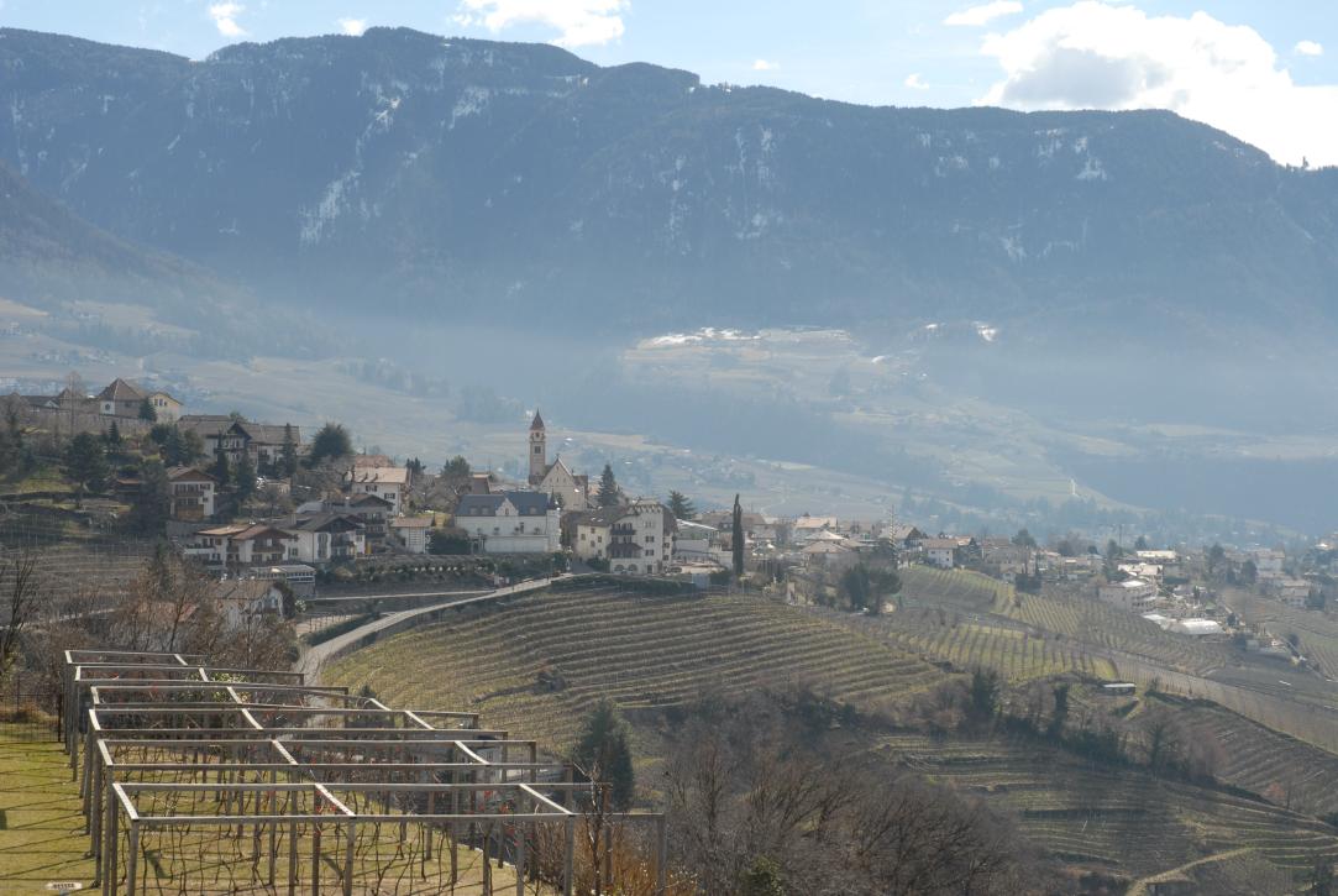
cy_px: 448
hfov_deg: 29.2
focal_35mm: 69
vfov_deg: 19.8
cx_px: 669
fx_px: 2568
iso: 100
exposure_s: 1/160
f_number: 9
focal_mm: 46
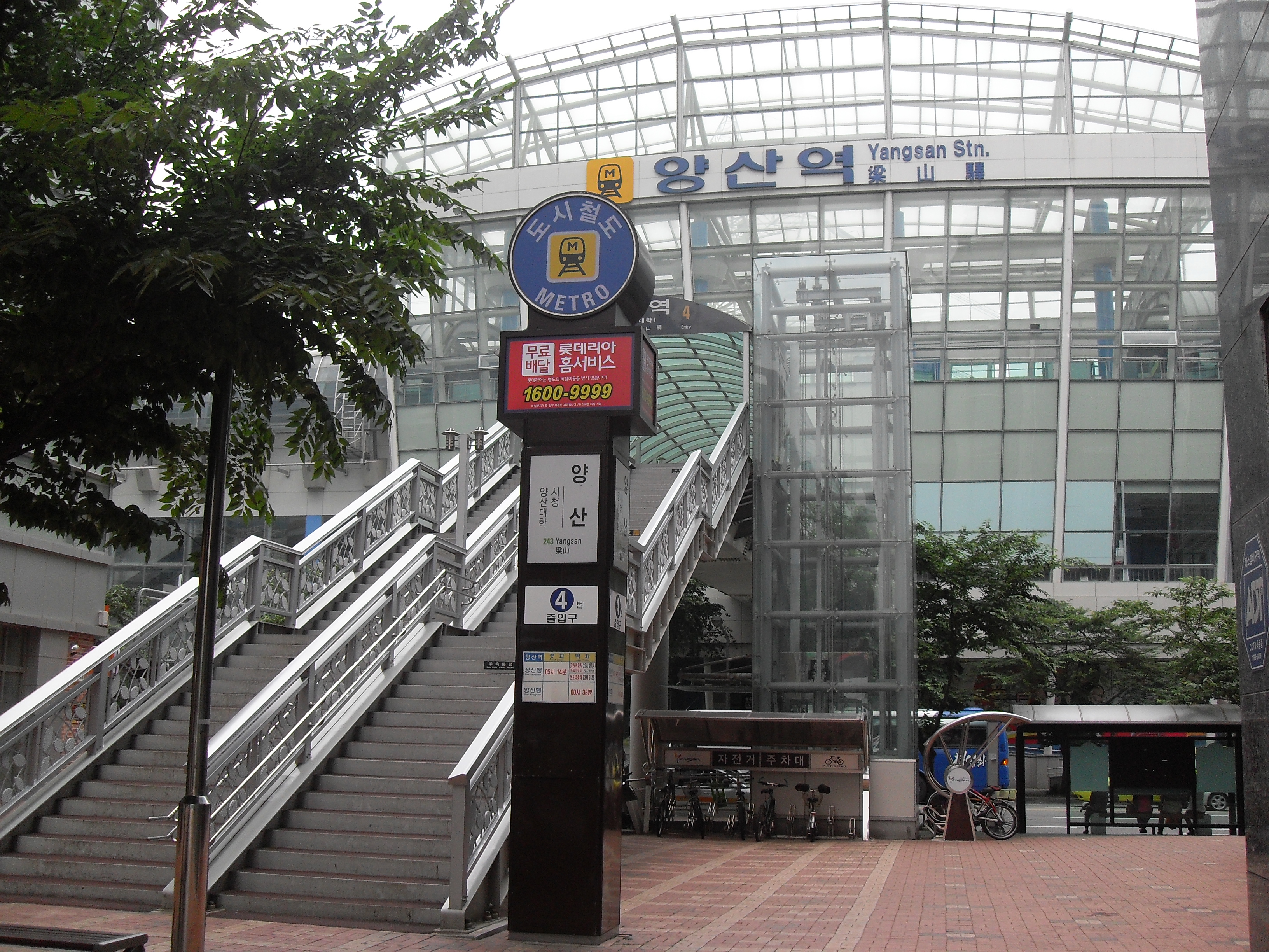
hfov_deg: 50.1
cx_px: 634
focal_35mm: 37
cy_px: 476
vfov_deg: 38.7
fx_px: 1356
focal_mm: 6.3
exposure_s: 1/350
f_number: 2.8
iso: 80
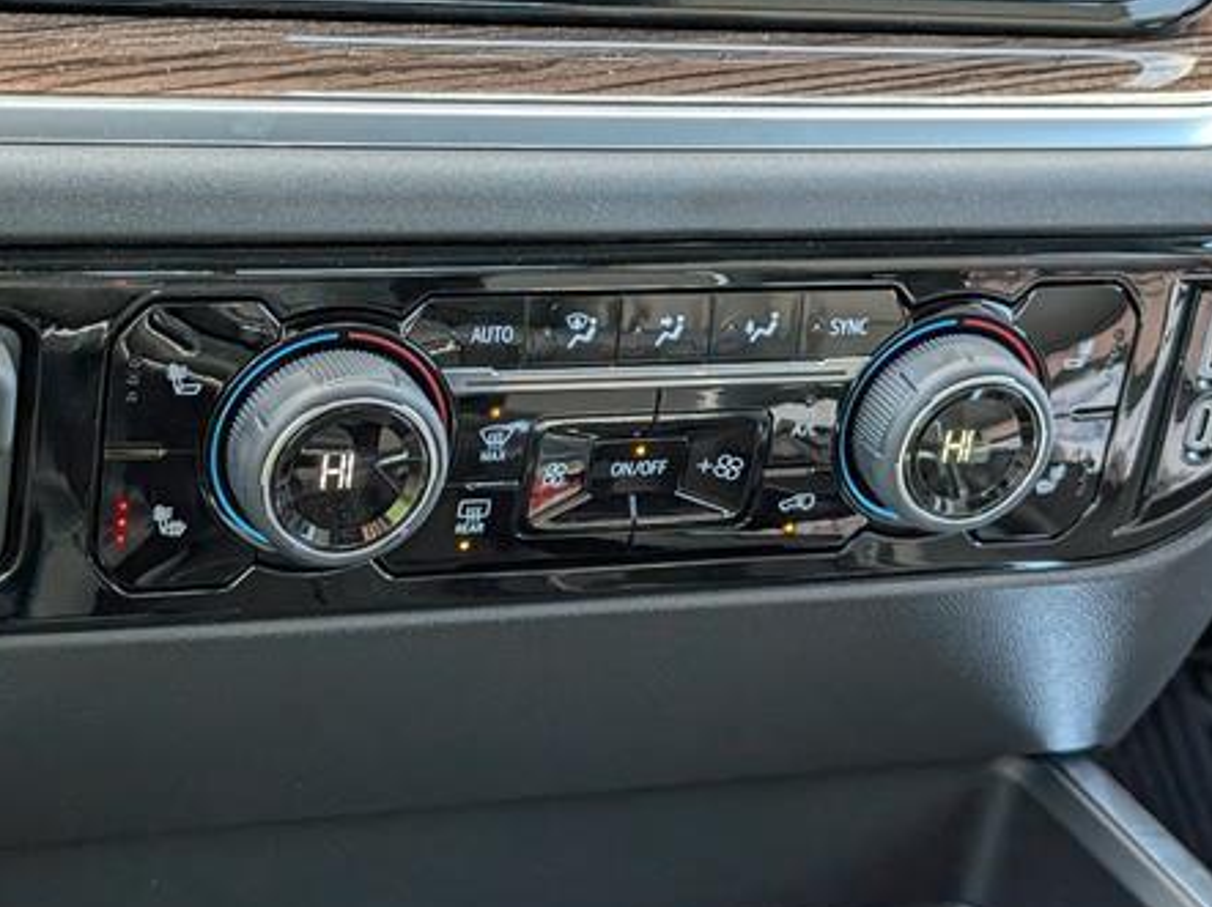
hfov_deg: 27.4
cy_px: 288
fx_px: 2485
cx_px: 543
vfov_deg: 20.6
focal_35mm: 71
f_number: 1.68
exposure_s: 1/217
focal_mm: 6.9
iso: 292
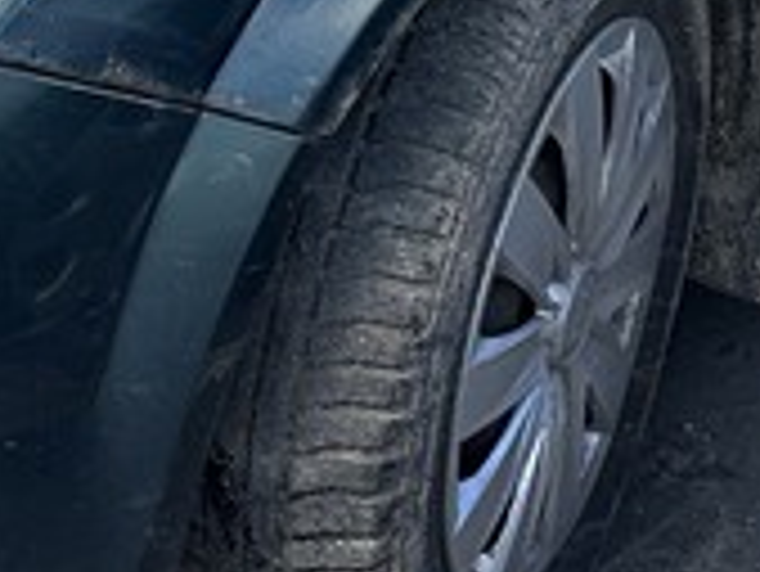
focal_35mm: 145
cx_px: 252
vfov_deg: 10.0
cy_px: -207
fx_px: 3186
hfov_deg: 13.6
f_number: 1.78
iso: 80
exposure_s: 1/810
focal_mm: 6.86
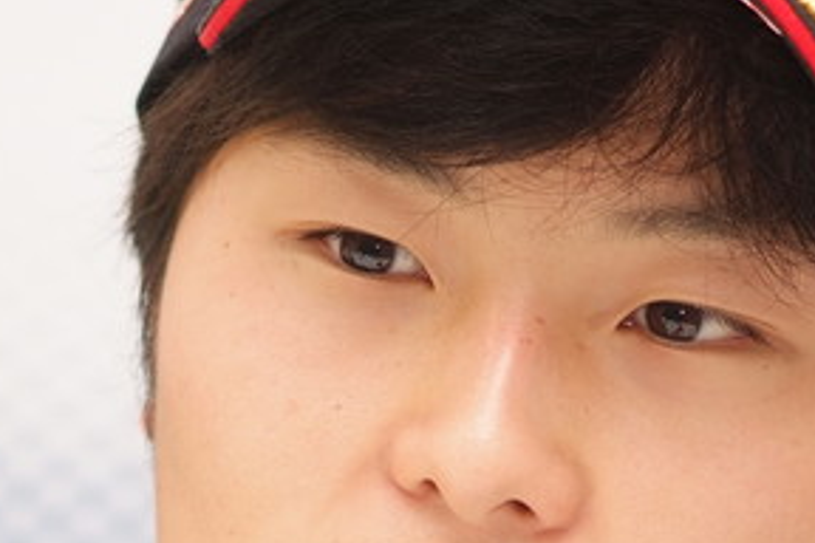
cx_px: 388
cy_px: 467
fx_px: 15303
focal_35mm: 676
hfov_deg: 3.1
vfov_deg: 2.0
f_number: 2.8
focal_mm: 180
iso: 400
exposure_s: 1/125
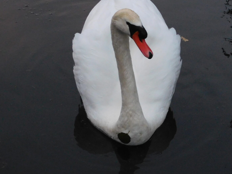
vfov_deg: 13.6
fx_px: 730
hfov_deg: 17.8
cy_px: 114
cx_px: 208
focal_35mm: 109
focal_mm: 10.4
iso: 400
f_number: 4
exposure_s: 1/80
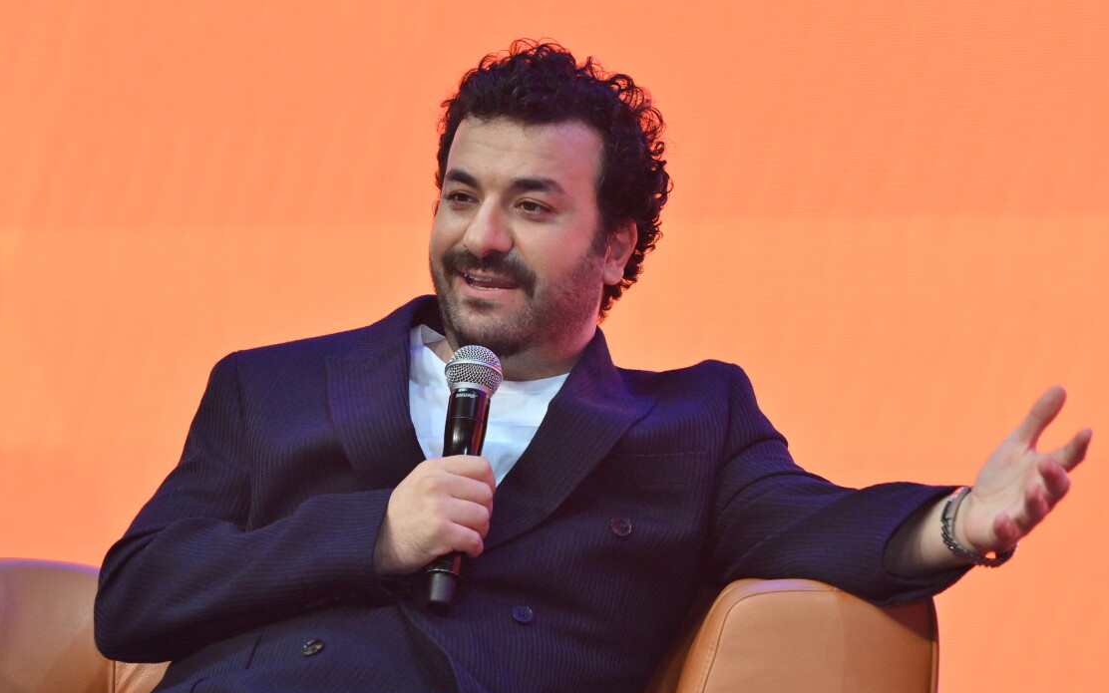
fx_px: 8221
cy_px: 376
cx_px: 493
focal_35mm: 272
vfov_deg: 4.8
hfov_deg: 7.7
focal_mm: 155
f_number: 4
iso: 1600
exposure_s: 1/160
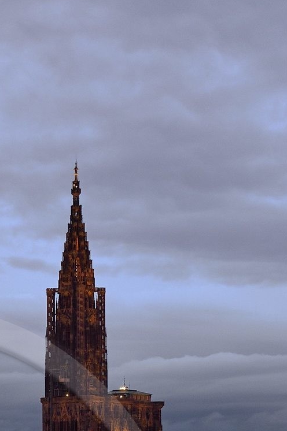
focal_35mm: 129
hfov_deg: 10.4
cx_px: -87
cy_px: 576
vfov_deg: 15.1
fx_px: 1545
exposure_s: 1/8
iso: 800
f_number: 7.1
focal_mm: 40
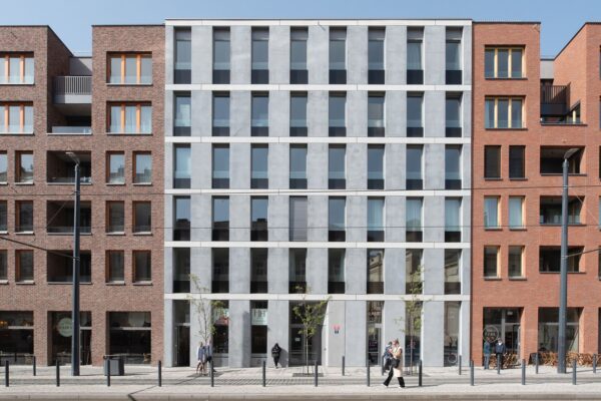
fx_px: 334
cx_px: 300
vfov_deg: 61.9
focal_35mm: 20
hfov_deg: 84.0
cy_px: 200
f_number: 10
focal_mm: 20
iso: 800
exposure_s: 1/1600
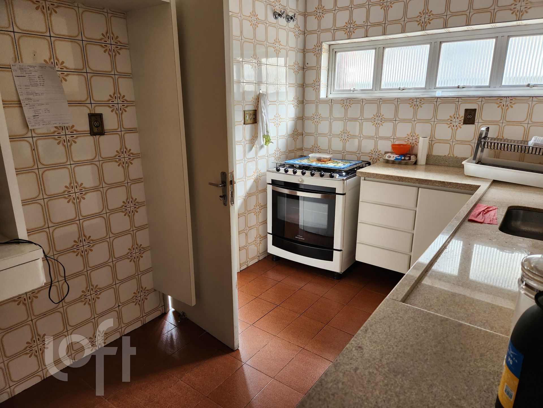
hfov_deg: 73.9
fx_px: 361
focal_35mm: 23
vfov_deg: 58.9
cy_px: 204
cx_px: 272
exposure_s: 1/120
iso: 200
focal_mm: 5.4
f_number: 1.8
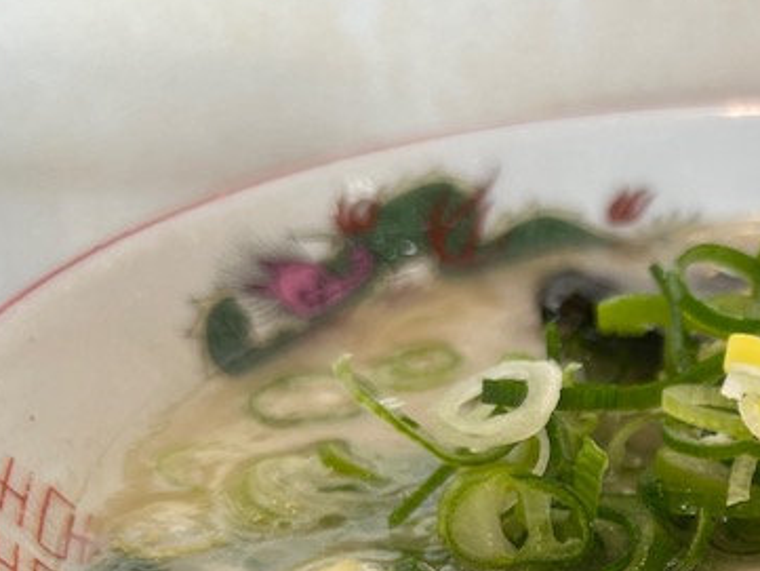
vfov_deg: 19.7
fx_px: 1581
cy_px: 607
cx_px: 874
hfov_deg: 24.8
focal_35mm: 72
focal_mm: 5.7
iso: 64
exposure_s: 1/120
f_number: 1.5
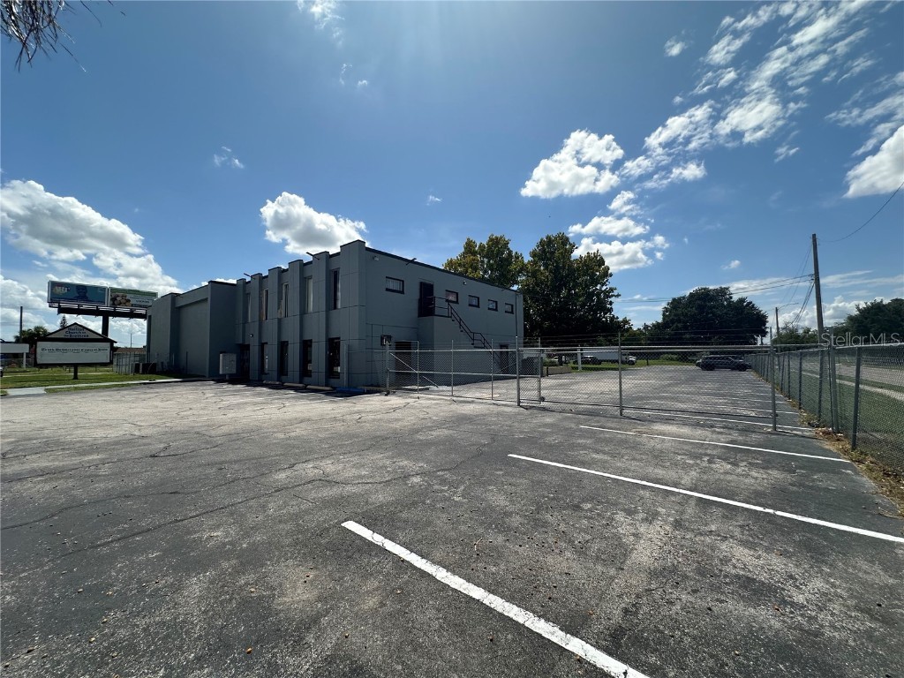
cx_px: 452
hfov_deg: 102.1
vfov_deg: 85.7
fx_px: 366
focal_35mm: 14
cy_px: 339
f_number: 2.2
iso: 50
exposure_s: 1/2747
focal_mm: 2.22
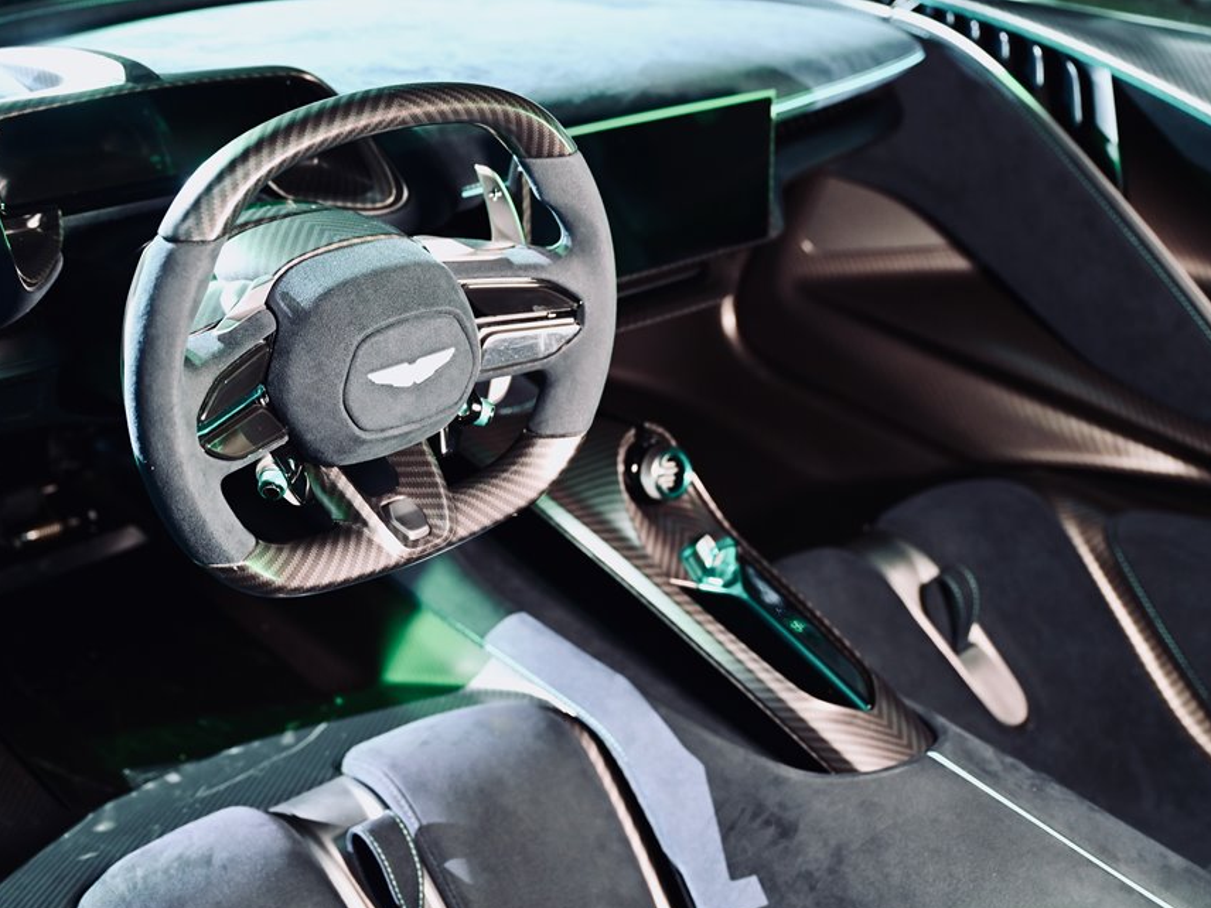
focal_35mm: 46
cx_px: 489
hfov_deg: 41.1
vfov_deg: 31.5
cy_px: 482
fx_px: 1609
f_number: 3.2
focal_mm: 40
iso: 800
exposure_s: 1/13
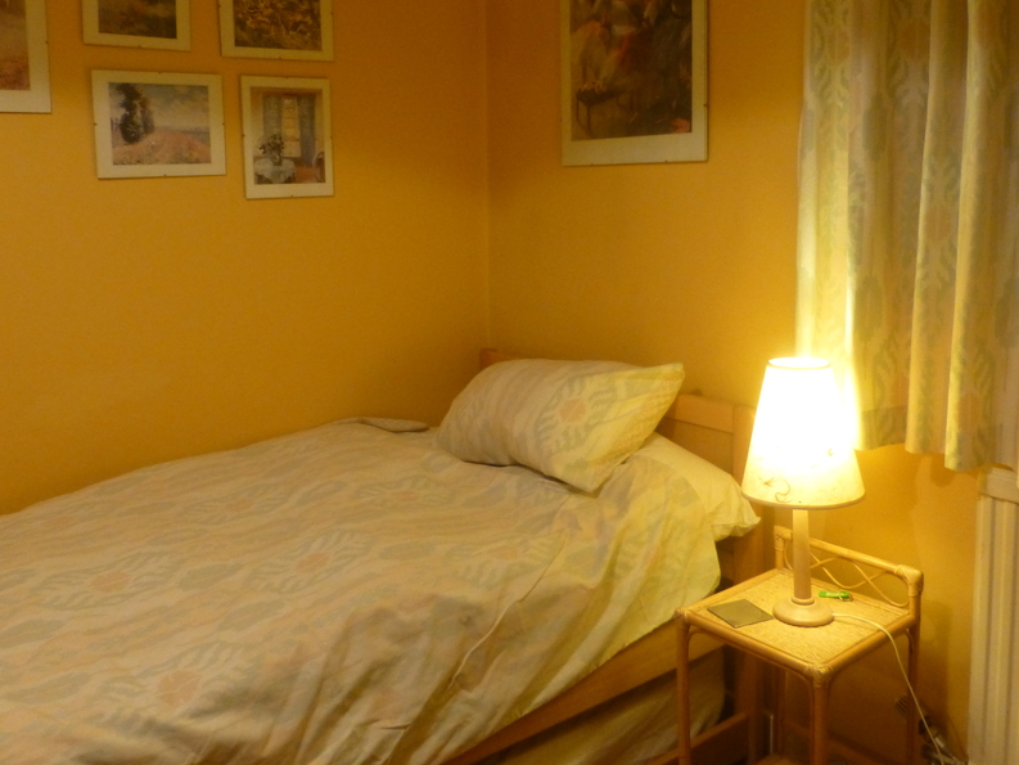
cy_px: 274
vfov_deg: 45.0
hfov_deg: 58.3
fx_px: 913
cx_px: 508
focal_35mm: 31
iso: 400
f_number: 3.3
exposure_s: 1/25
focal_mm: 4.3
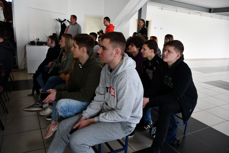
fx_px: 172
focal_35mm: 27
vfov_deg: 47.9
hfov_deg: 67.4
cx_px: 114
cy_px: 76
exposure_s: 1/125
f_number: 3.5
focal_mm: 18
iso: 800
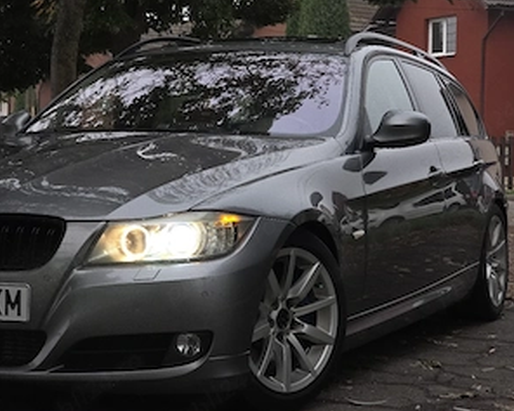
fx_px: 1385
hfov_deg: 21.0
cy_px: 146
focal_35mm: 91
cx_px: 255
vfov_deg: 16.9
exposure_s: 1/101
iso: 80
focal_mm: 7.9
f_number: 2.4
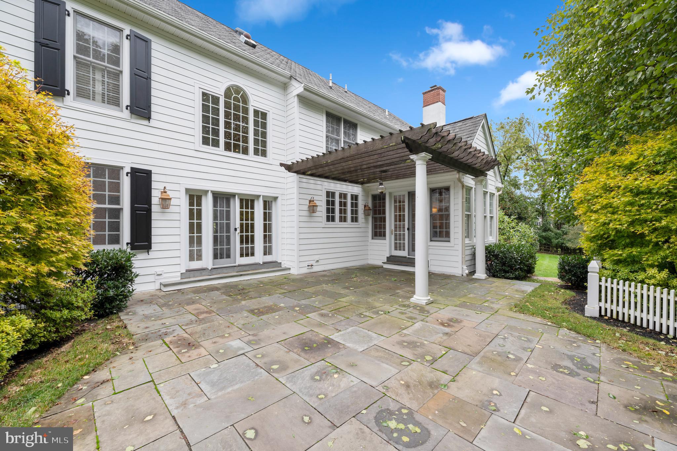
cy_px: 226
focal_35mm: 14
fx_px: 263
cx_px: 338
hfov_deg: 104.3
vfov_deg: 81.1
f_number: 7.1
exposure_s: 1/80
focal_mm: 14
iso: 320
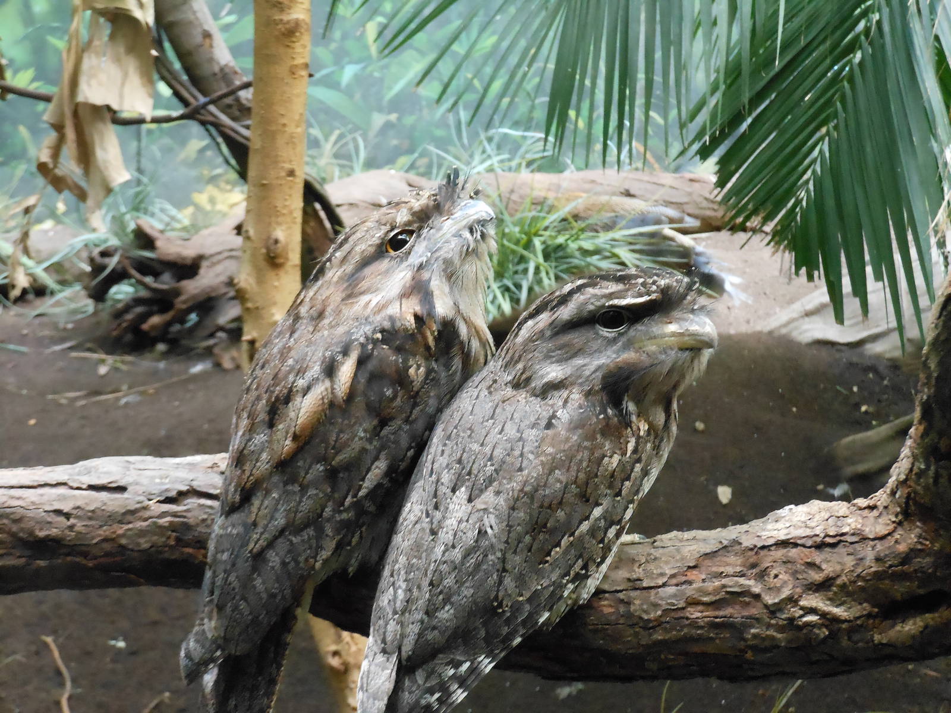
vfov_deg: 17.0
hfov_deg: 22.5
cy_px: 356
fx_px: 2390
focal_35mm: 87
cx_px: 476
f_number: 5.3
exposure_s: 1/8
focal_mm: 15.6
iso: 640
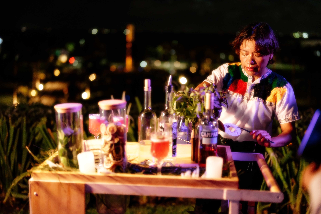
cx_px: 160
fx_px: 446
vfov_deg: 27.0
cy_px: 107
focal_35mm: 50
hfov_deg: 39.6
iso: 1250
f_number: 1.4
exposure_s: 1/160
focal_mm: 50
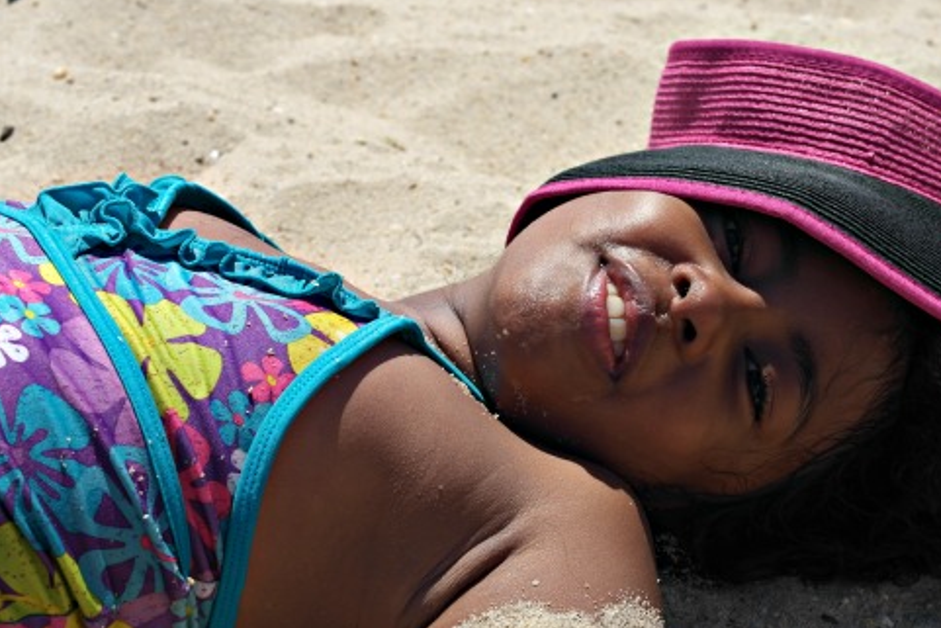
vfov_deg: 17.1
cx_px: 460
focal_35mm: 80
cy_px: 334
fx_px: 2092
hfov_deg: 25.4
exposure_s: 1/320
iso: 100
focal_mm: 38
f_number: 8
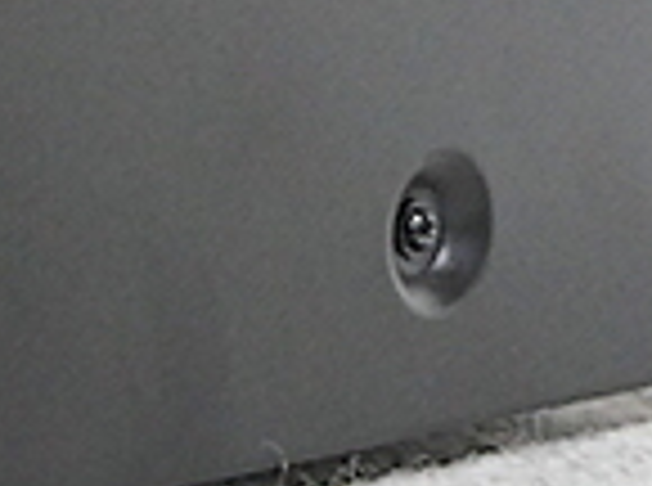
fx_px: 10484
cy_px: 9
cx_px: -1277
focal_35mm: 558
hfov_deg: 3.5
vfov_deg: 2.7
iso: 200
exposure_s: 1/4
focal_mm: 15
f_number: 4.8
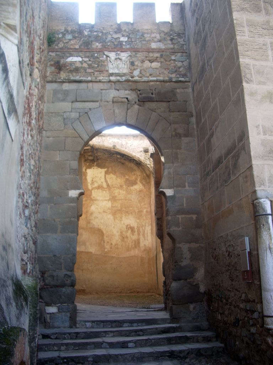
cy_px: 182
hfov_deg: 40.7
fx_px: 368
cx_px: 136
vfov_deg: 52.6
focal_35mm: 35
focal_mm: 5.8
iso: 50
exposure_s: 1/80
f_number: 2.6
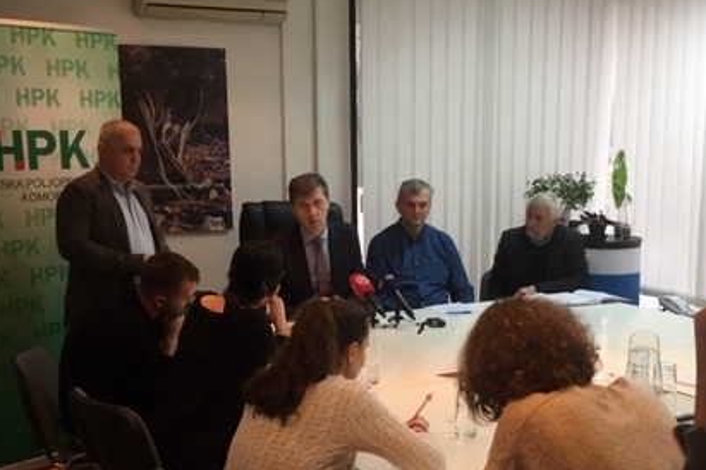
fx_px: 922
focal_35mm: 47
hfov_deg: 41.9
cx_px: 374
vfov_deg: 28.5
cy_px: 309
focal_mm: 4.15
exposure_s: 1/33
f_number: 2.2
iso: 100
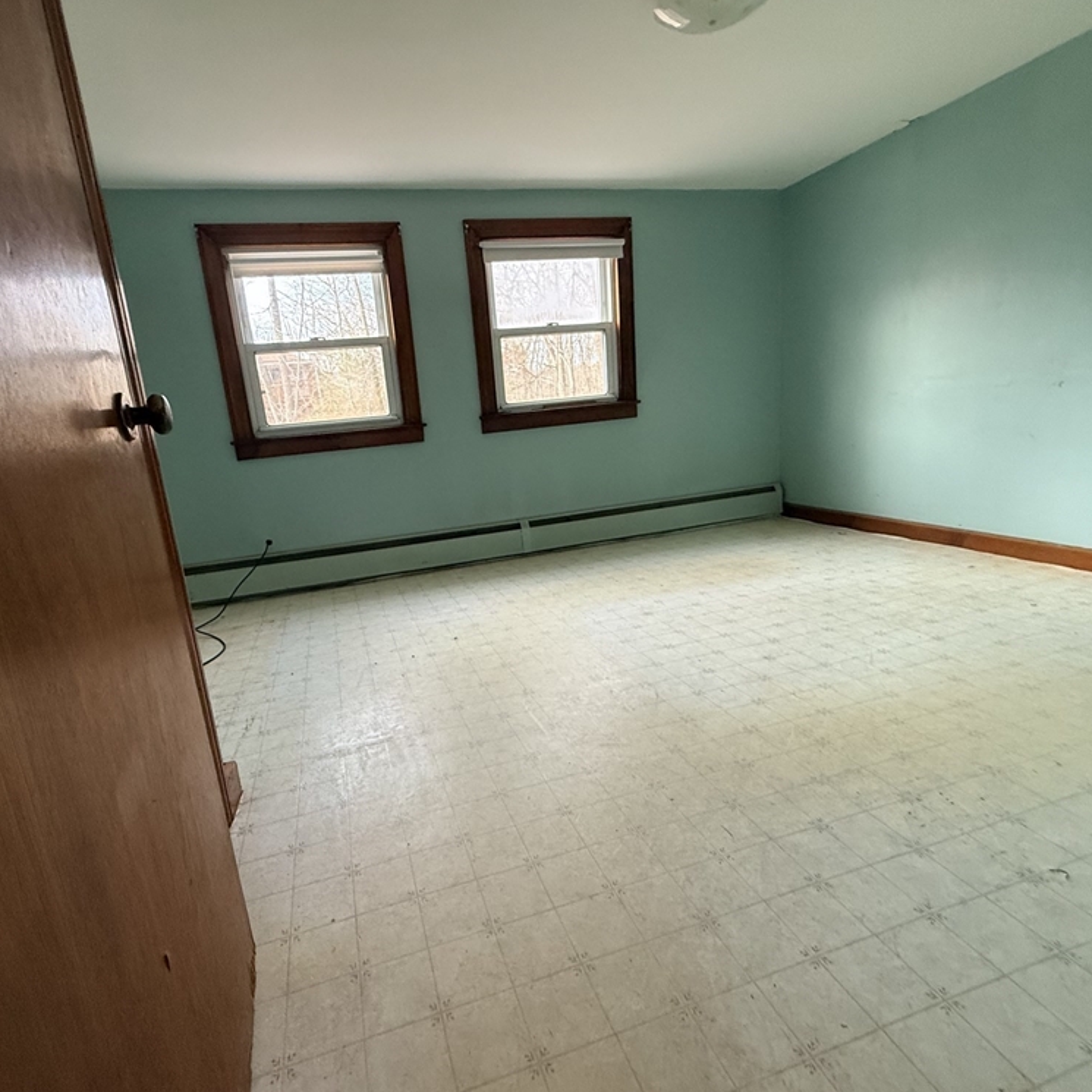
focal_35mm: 17
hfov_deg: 83.7
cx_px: 495
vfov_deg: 84.0
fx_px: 607
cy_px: 554
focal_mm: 2.22
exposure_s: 1/120
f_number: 2.2
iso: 320
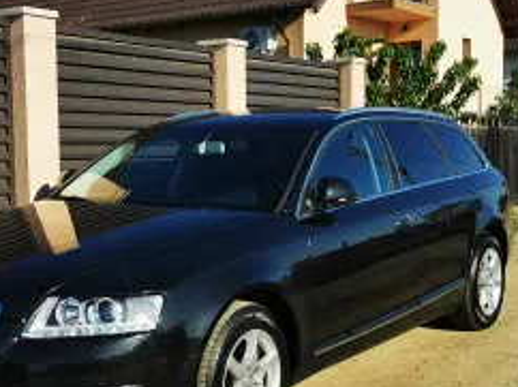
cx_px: 176
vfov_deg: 22.8
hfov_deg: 30.1
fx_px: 957
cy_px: 242
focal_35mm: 64
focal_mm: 5.56
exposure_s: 1/5291
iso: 50
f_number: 1.6
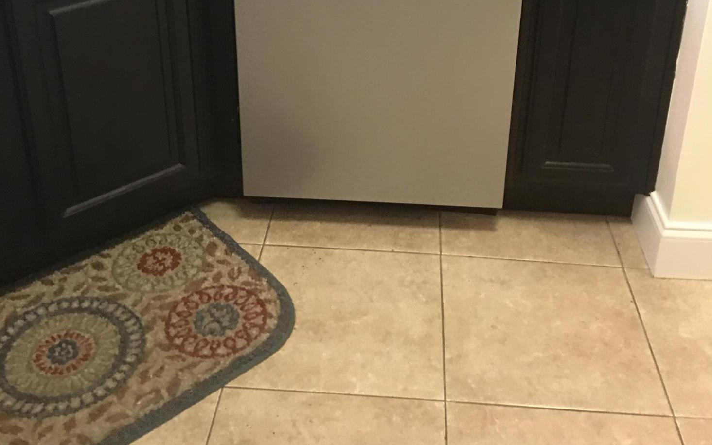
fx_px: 815
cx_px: 364
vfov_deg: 29.0
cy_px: 25
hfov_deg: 47.2
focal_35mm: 42
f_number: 2.2
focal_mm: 4.15
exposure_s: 1/4
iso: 80
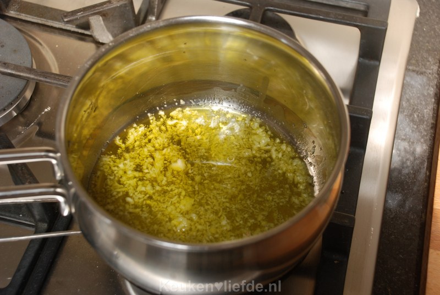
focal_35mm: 60
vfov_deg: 22.7
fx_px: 734
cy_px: 148
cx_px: 220
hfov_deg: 33.4
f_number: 5
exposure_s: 1/100
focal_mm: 40
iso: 200
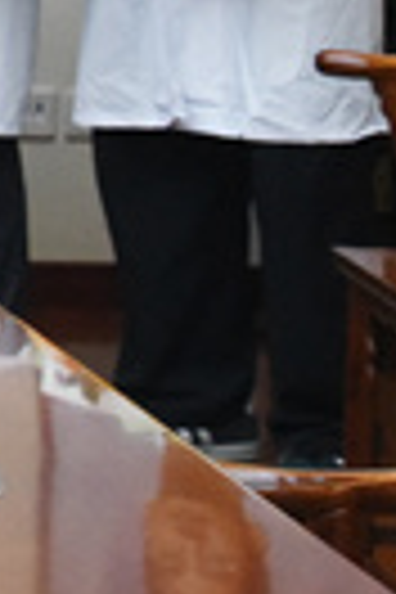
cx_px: -1116
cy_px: -315
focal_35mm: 279
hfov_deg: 4.6
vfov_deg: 7.3
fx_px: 4603
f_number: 8
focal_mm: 46
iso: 5000
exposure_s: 1/250
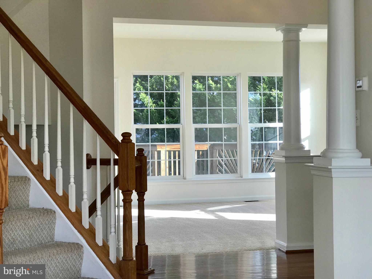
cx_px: 186
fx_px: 613
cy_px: 140
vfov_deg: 25.7
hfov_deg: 33.8
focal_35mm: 57
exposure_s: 1/120
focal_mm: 6.6
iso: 32
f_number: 2.8
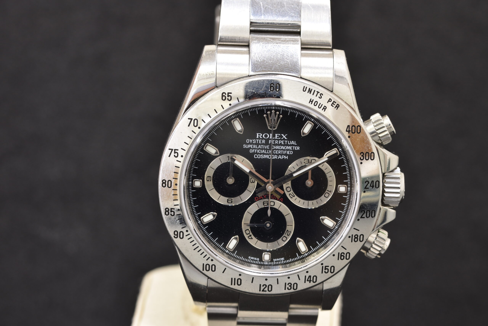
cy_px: 163
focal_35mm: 135
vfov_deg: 10.2
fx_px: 1831
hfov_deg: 15.2
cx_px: 244
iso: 100
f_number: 11
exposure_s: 1/1.6
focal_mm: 90
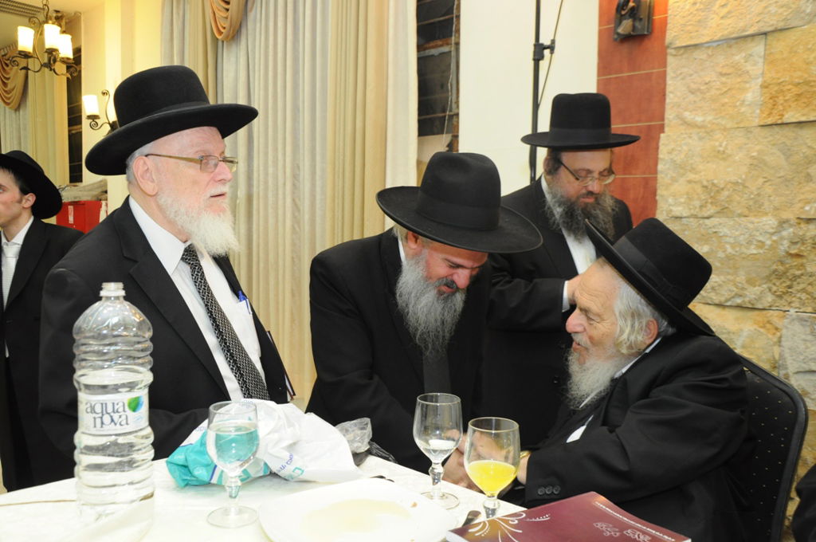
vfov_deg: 41.6
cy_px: 271
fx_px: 713
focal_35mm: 32
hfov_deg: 59.6
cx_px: 408
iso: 800
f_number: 5.6
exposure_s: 1/50
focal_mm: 21
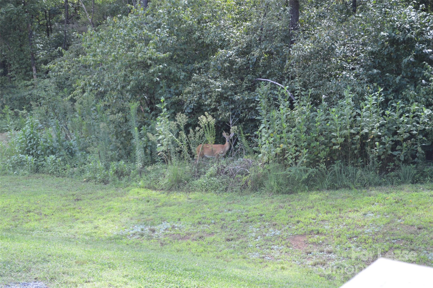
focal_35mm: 82
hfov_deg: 24.6
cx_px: 216
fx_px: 991
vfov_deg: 16.5
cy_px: 144
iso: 320
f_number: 5.6
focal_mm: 55
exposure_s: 1/125
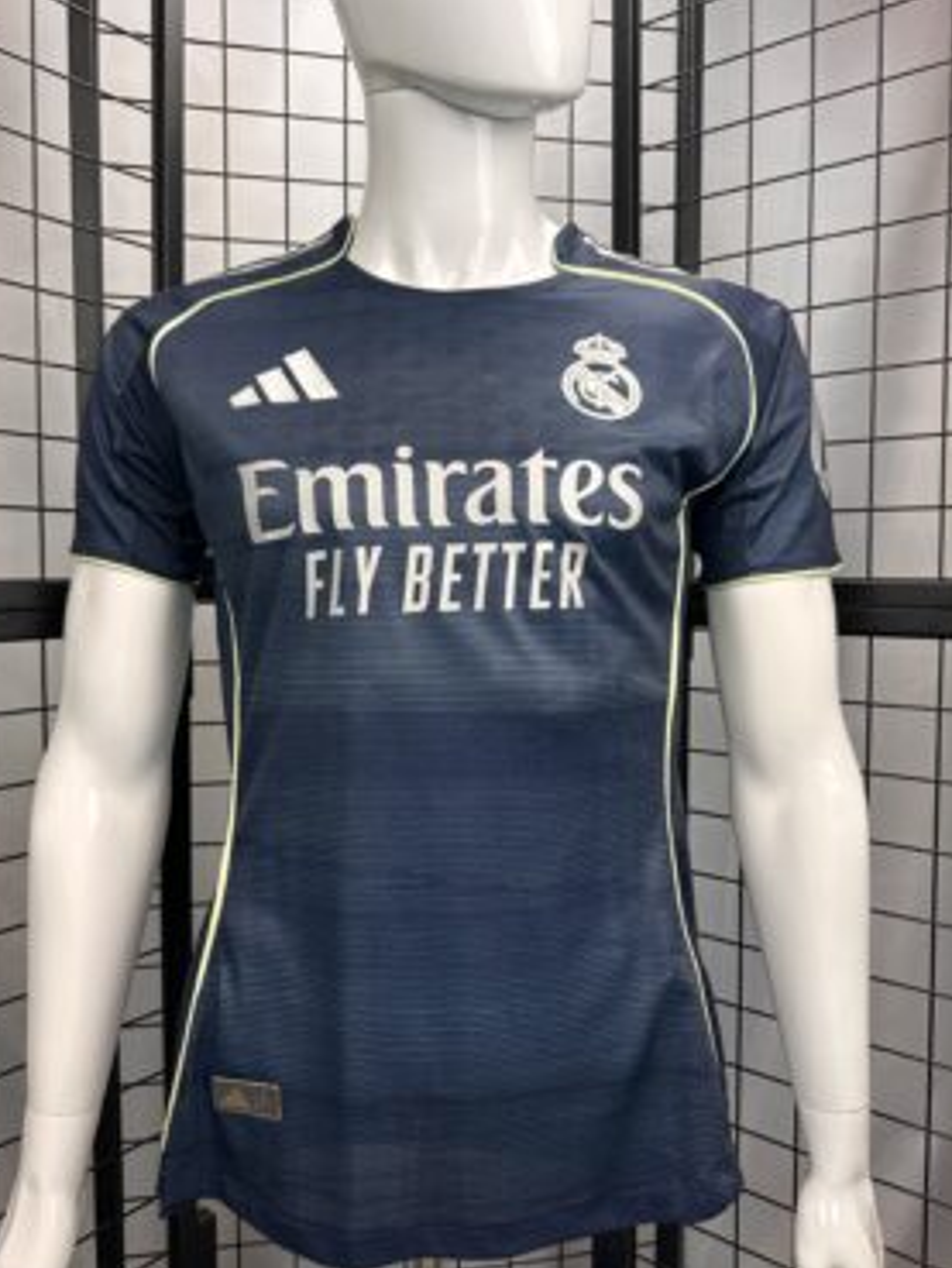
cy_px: 622
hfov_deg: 53.1
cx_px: 467
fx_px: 953
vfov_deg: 67.3
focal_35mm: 26
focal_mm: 6.86
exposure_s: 1/120
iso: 125
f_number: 1.78
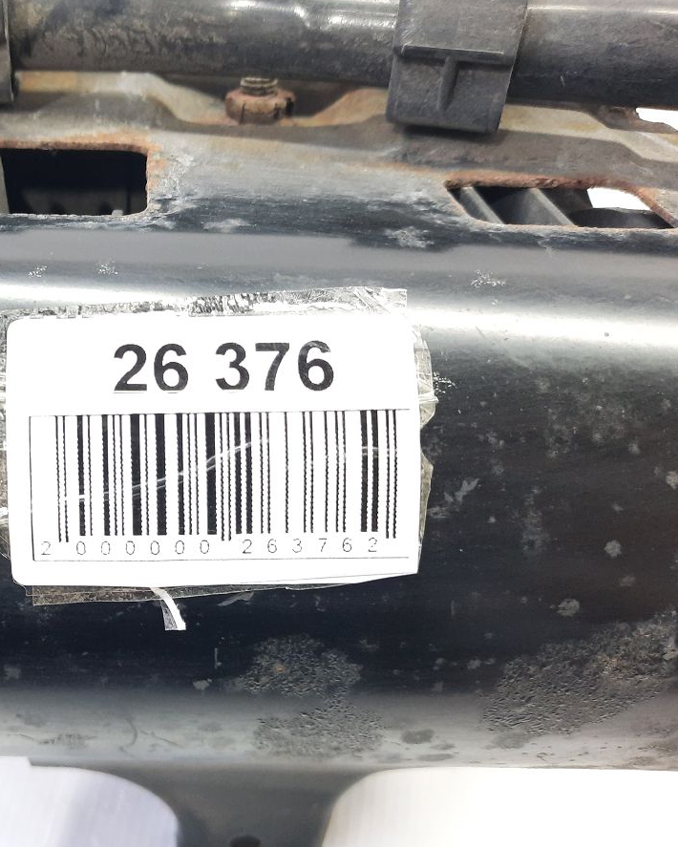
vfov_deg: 54.2
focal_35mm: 33
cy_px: 425
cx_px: 117
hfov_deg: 42.2
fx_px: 827
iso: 320
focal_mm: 4.6
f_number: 2
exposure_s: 1/50
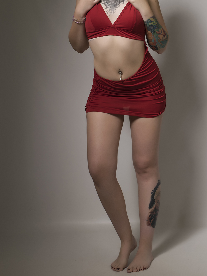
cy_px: 100
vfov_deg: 26.2
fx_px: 590
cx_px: 129
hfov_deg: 19.9
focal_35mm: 74
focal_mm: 36
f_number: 13
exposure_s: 1/100
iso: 100
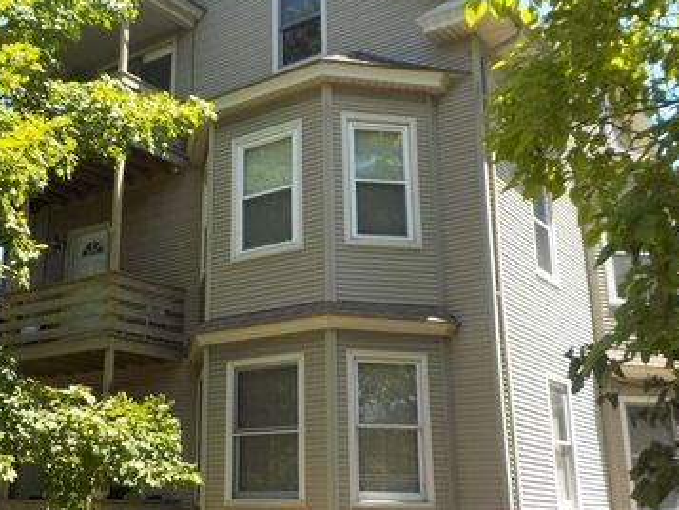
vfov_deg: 34.4
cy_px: 245
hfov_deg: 44.3
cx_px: 240
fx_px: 824
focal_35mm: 42
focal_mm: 4.1
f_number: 3.3
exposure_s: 1/400
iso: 125
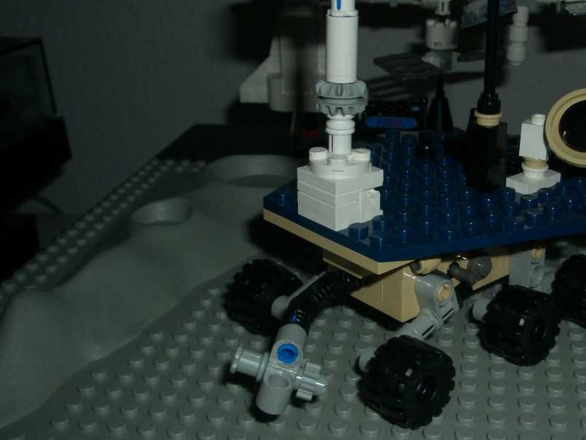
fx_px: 847
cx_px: 402
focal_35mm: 50
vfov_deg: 29.1
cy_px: 209
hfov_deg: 37.7
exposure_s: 1/60
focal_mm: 5.8
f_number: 4.3
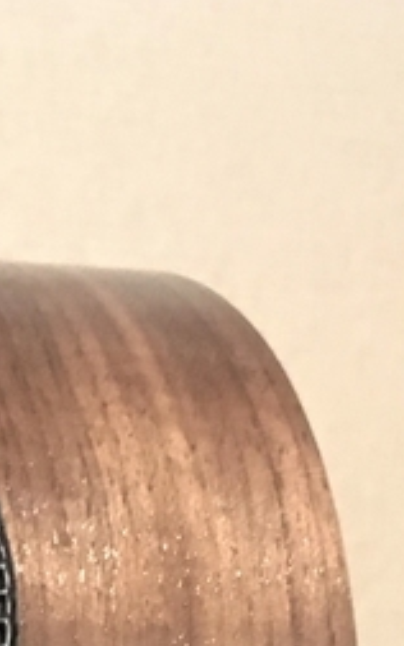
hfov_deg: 8.8
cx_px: -166
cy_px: 1438
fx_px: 2573
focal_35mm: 146
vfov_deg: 12.1
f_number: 2.2
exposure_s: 1/15
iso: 400
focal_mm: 4.15
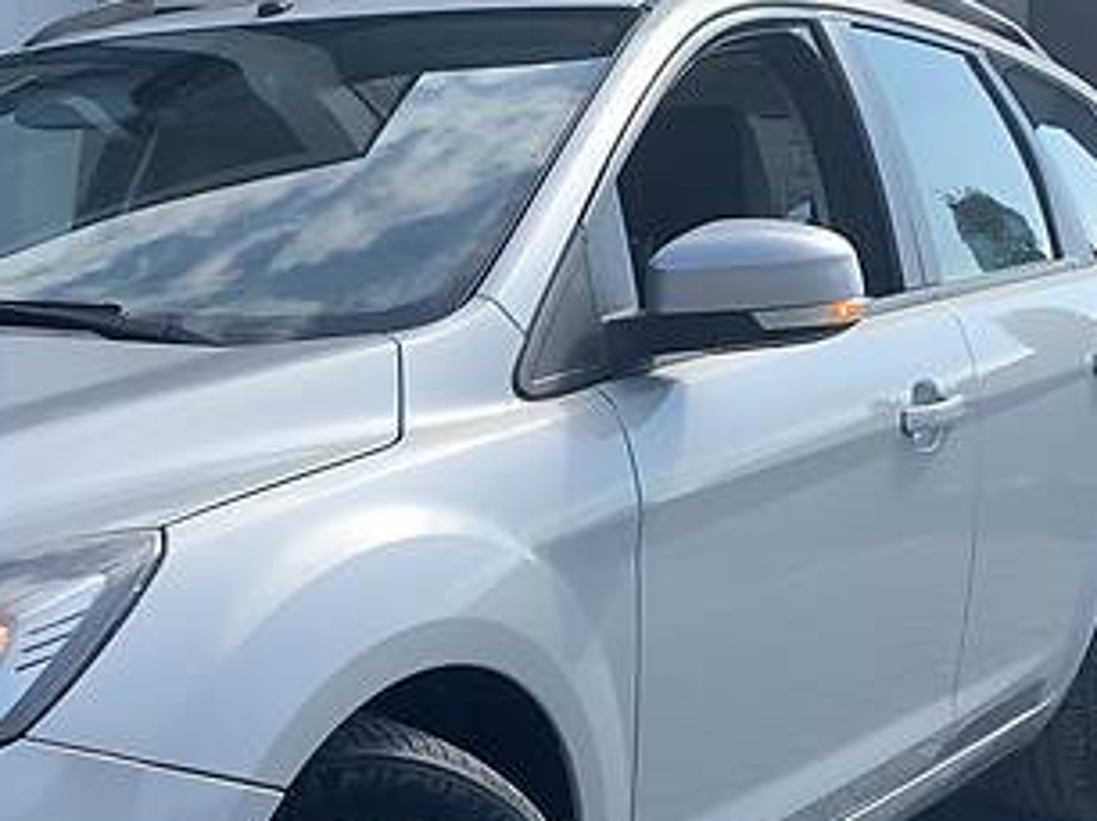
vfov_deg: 21.5
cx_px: 14
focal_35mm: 68
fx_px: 2153
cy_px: 574
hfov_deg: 27.1
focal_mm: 4.2
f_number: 1.8
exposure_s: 1/1021
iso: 25
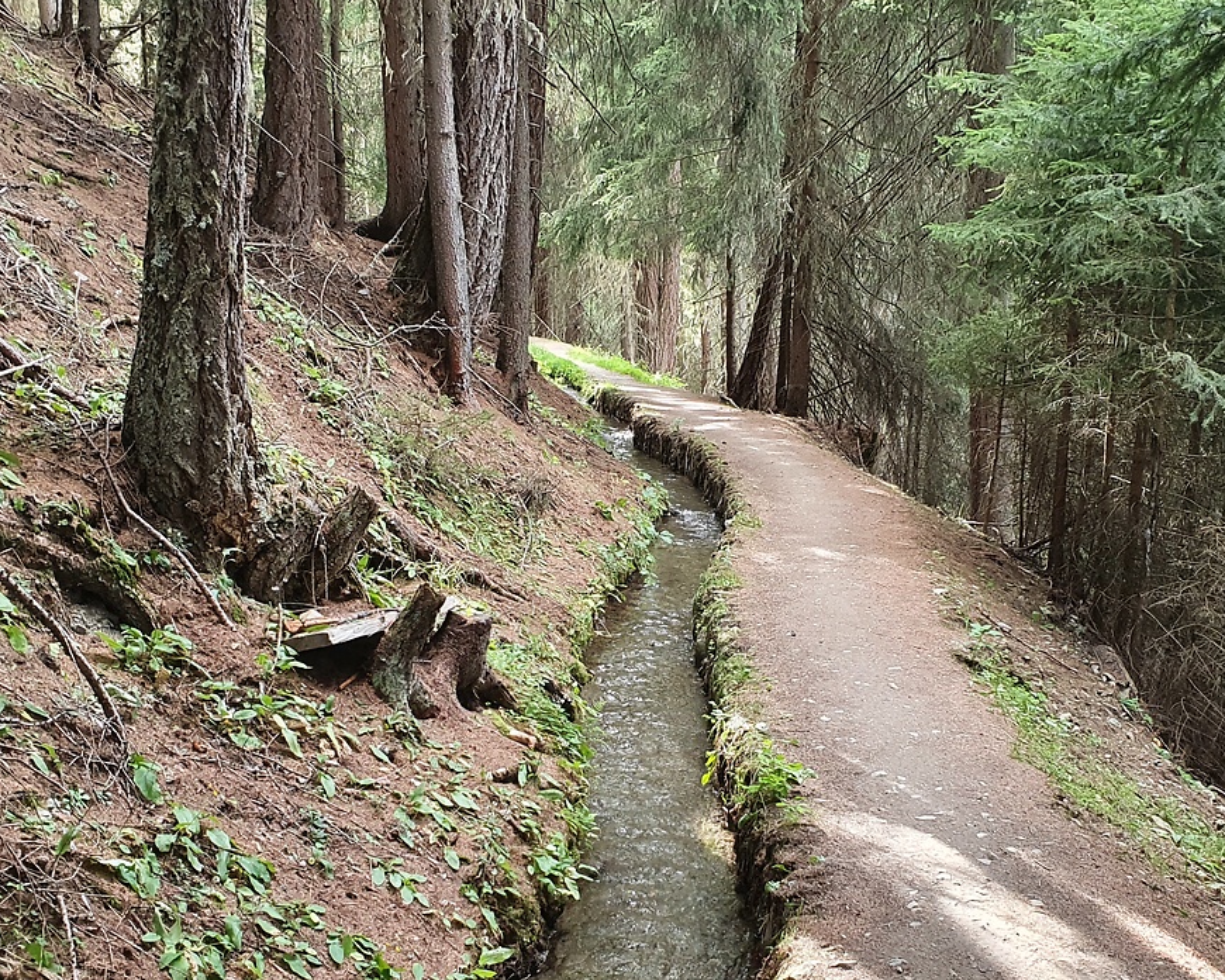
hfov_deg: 43.8
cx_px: 667
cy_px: 600
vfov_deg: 35.5
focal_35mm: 42
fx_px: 1523
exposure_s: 1/100
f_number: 2.4
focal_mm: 4.32
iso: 200
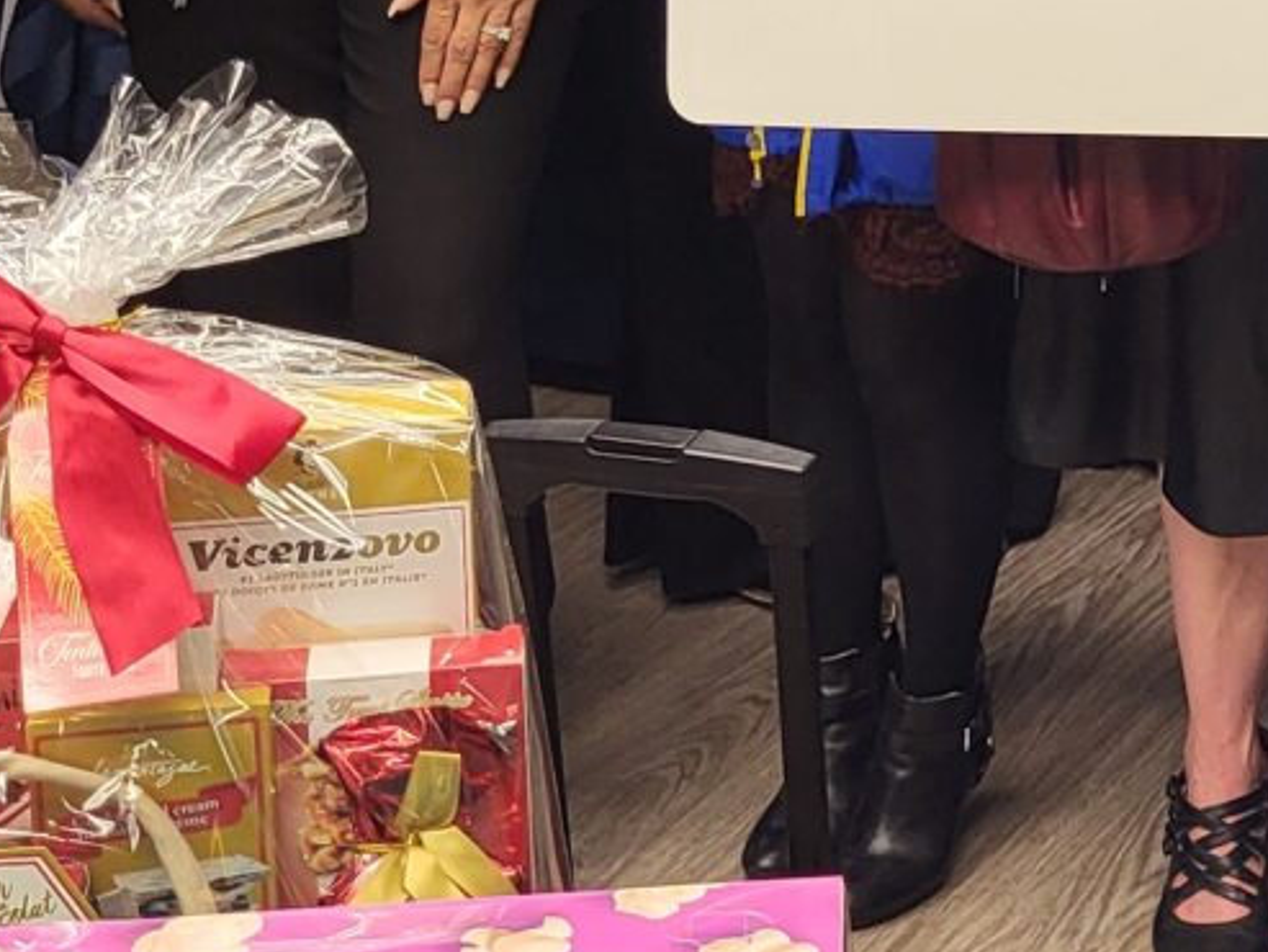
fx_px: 3957
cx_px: 1530
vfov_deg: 13.4
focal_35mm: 108
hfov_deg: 17.4
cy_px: -175
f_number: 1.8
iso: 160
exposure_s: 1/120
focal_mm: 5.4
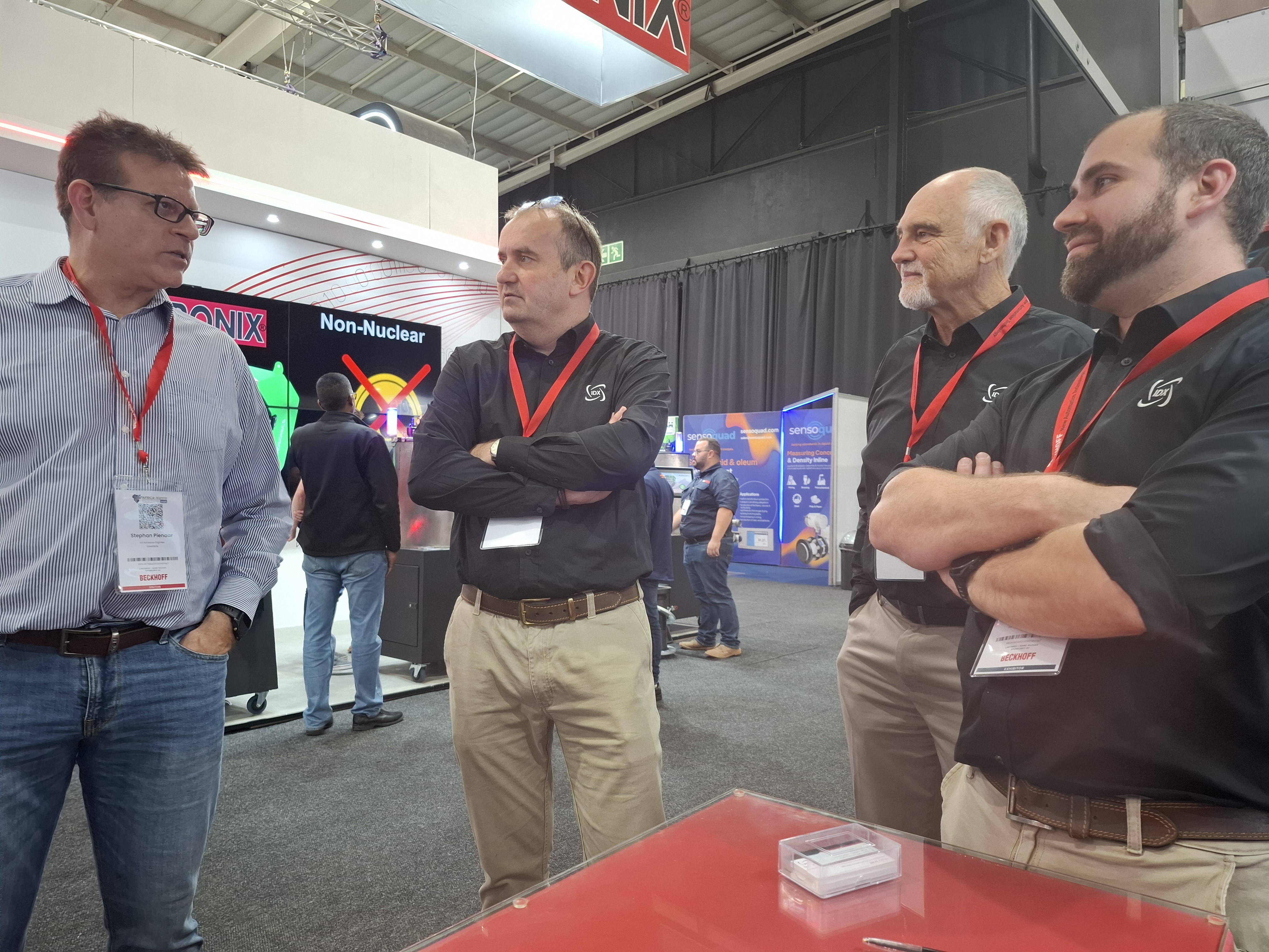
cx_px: 634
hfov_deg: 73.9
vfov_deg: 58.9
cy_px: 476
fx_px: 843
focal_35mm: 23
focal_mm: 5.54
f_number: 1.8
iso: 250
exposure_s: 1/50
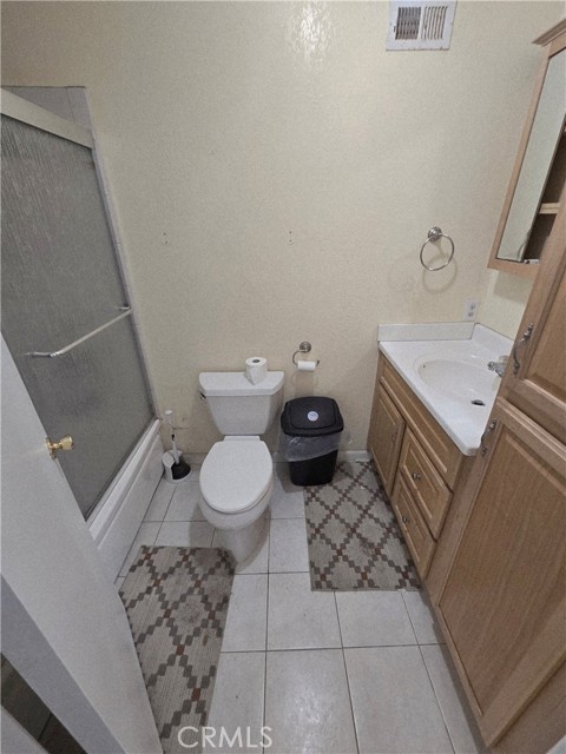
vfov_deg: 106.2
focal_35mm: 13
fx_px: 283
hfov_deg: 89.9
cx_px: 283
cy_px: 377
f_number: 2.2
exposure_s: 1/60.2
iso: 250
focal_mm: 2.2
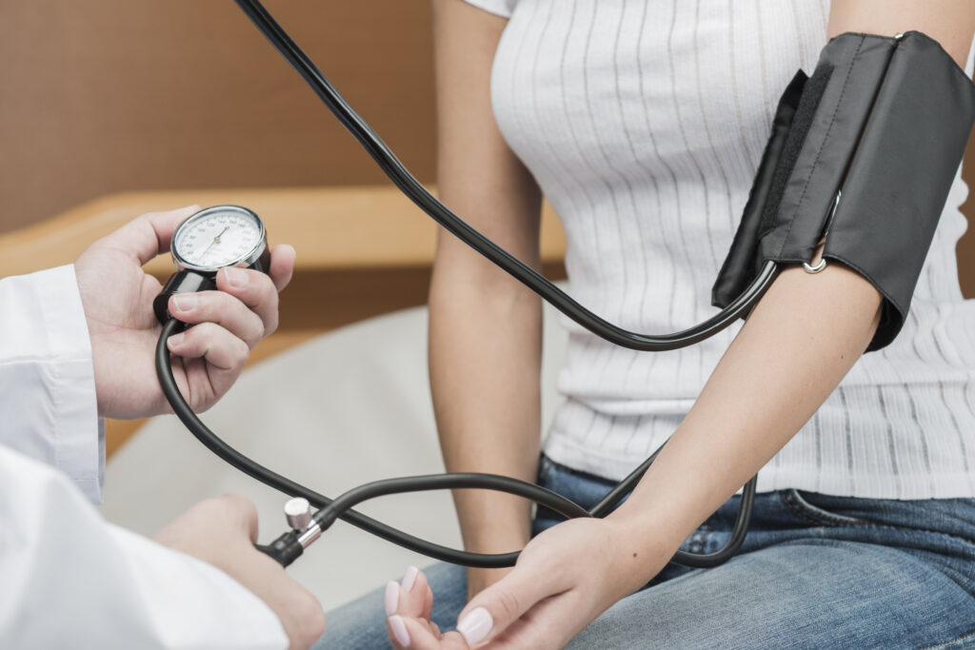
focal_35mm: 105
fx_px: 2844
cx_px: 488
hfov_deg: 19.5
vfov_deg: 13.0
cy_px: 325
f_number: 7.1
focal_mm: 105
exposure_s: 1/40
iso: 320
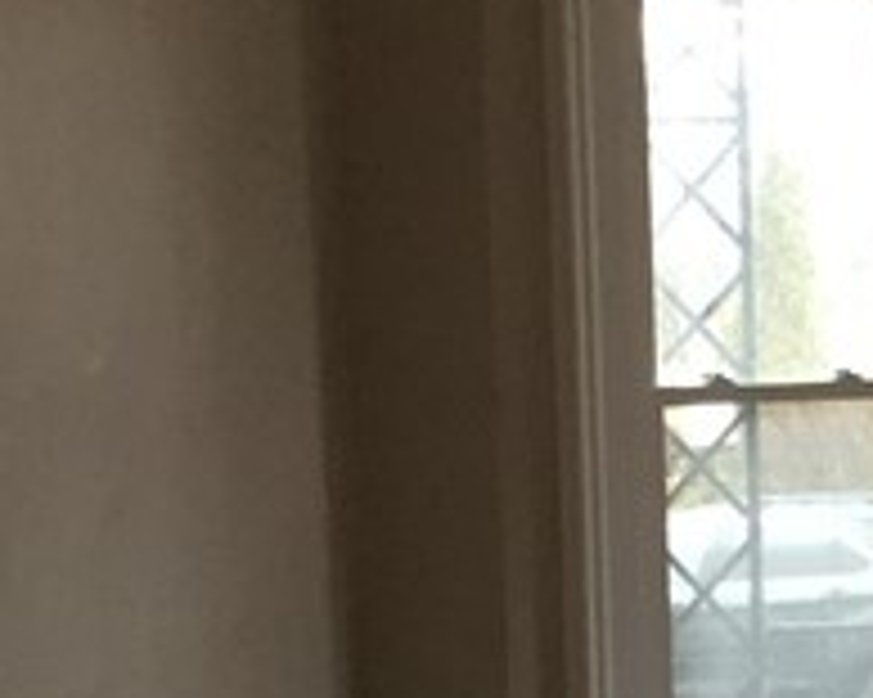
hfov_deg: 11.4
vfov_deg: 9.6
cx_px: 1426
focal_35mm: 160
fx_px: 4132
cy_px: 689
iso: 64
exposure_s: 1/30
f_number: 2.4
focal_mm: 3.3
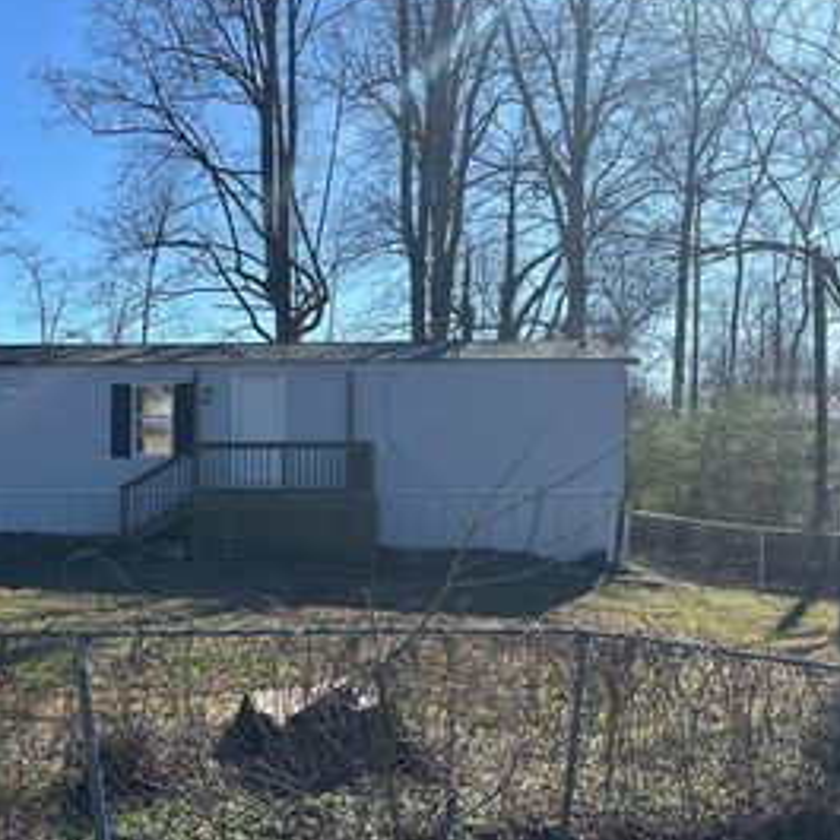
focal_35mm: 40
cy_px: 496
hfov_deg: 39.5
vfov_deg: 41.7
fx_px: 1098
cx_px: 124
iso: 80
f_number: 1.78
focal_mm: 6.86
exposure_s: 1/3058
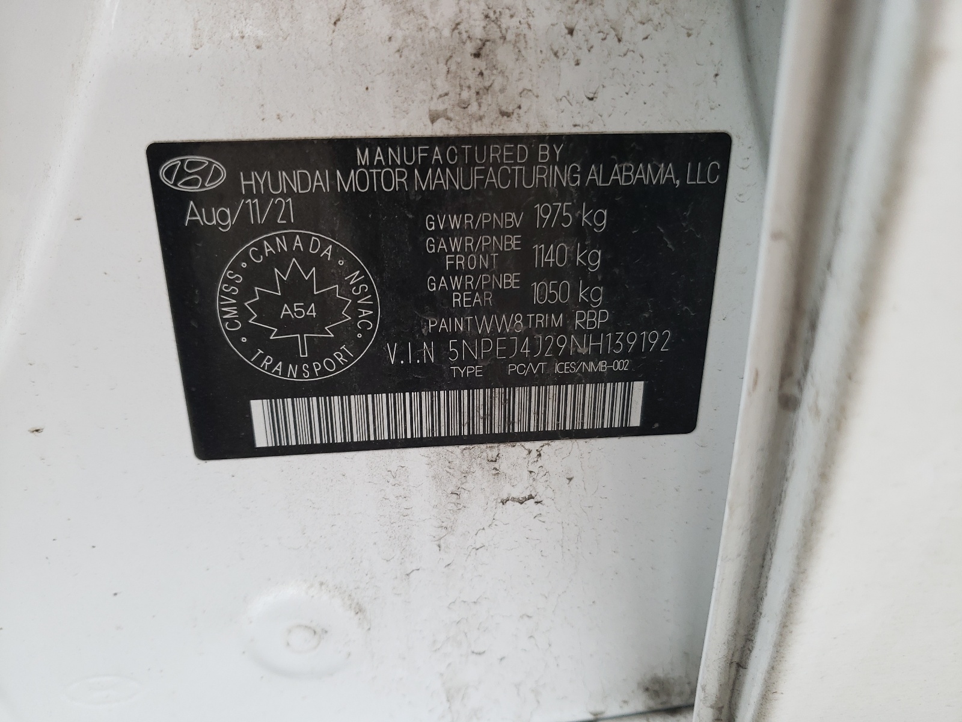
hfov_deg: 67.3
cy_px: 361
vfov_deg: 53.1
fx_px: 723
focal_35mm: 26
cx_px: 481
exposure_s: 1/100
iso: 72
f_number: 1.5
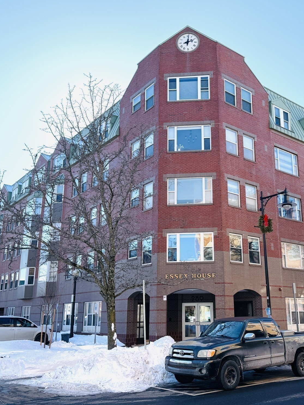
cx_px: 196
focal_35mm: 33
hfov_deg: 42.5
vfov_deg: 55.3
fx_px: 386
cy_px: 205
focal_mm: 6.76
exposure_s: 1/3759
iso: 100
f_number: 1.78
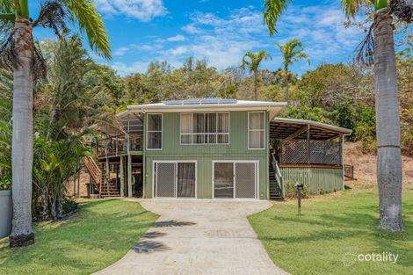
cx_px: 206
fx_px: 241
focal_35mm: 21
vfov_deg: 59.5
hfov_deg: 81.2
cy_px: 138
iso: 100
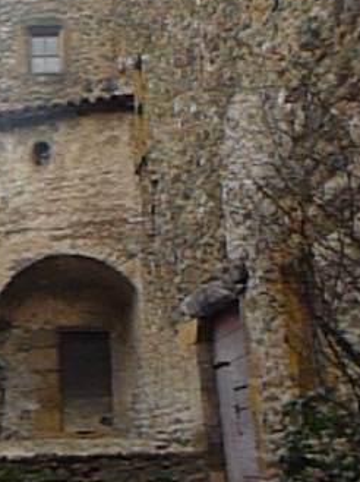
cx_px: 56
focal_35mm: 74
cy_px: 119
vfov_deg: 26.0
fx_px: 1028
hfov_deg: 19.6
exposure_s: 1/200
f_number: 9
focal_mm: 6.3
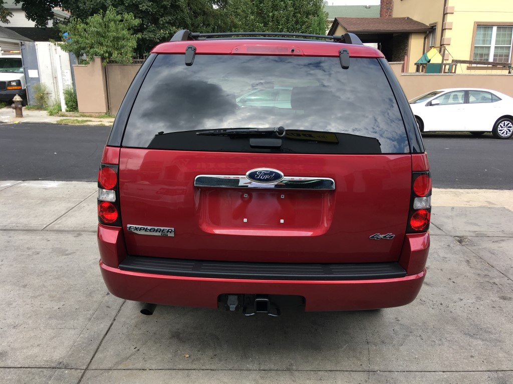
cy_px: 192
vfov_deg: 48.2
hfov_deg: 61.7
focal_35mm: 29
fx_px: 430
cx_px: 256
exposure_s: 1/390
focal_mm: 4.15
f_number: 2.2
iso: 25
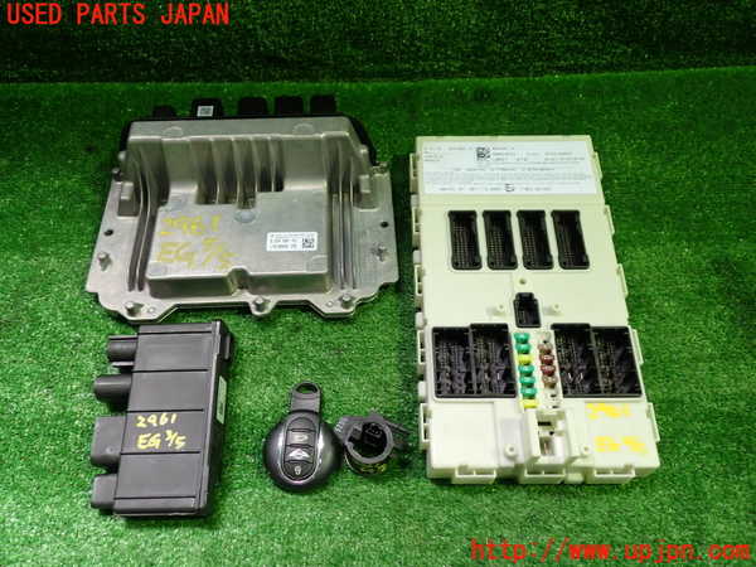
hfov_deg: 60.0
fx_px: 655
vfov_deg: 46.8
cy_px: 284
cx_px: 378
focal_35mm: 30
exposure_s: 1/60
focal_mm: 5.4
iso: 200
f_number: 2.3
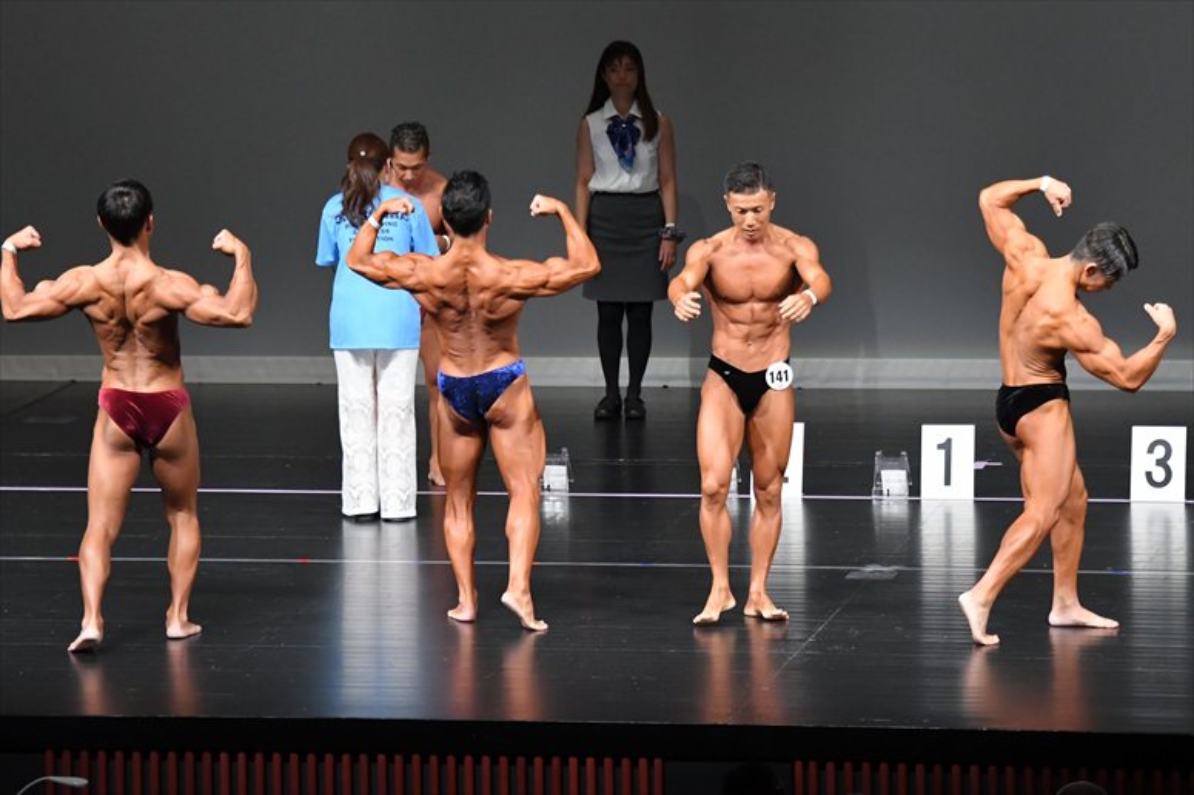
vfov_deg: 6.1
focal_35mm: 225
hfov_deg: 9.2
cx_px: 597
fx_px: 7459
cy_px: 398
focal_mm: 150
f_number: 5.6
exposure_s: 1/400
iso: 5000
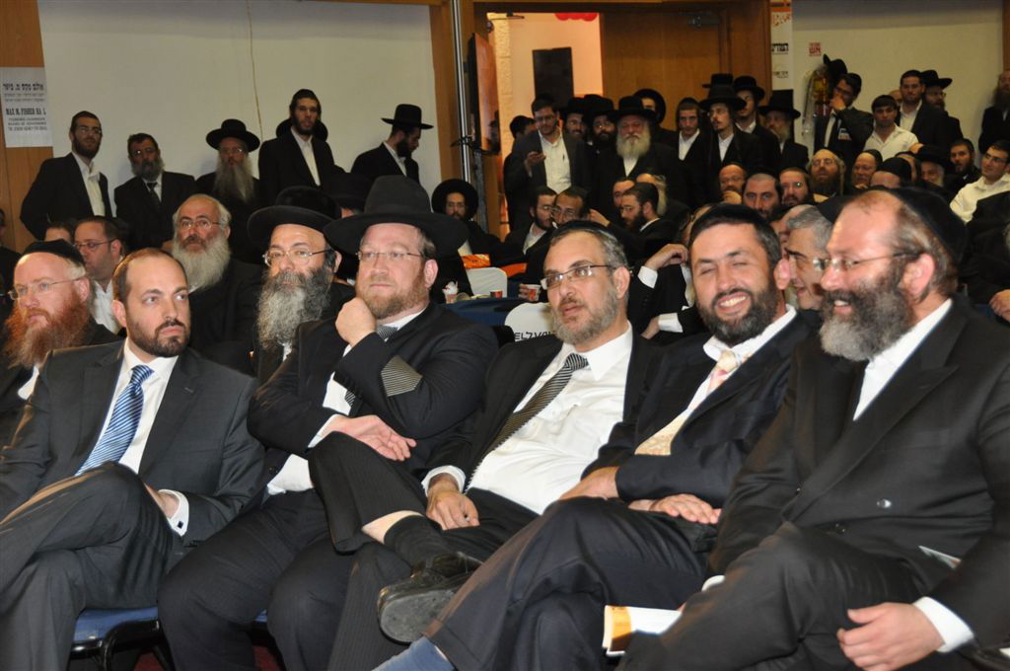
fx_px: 2101
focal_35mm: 75
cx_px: 505
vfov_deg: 18.1
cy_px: 336
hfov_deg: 27.0
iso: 800
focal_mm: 50
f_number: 4.8
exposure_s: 1/60
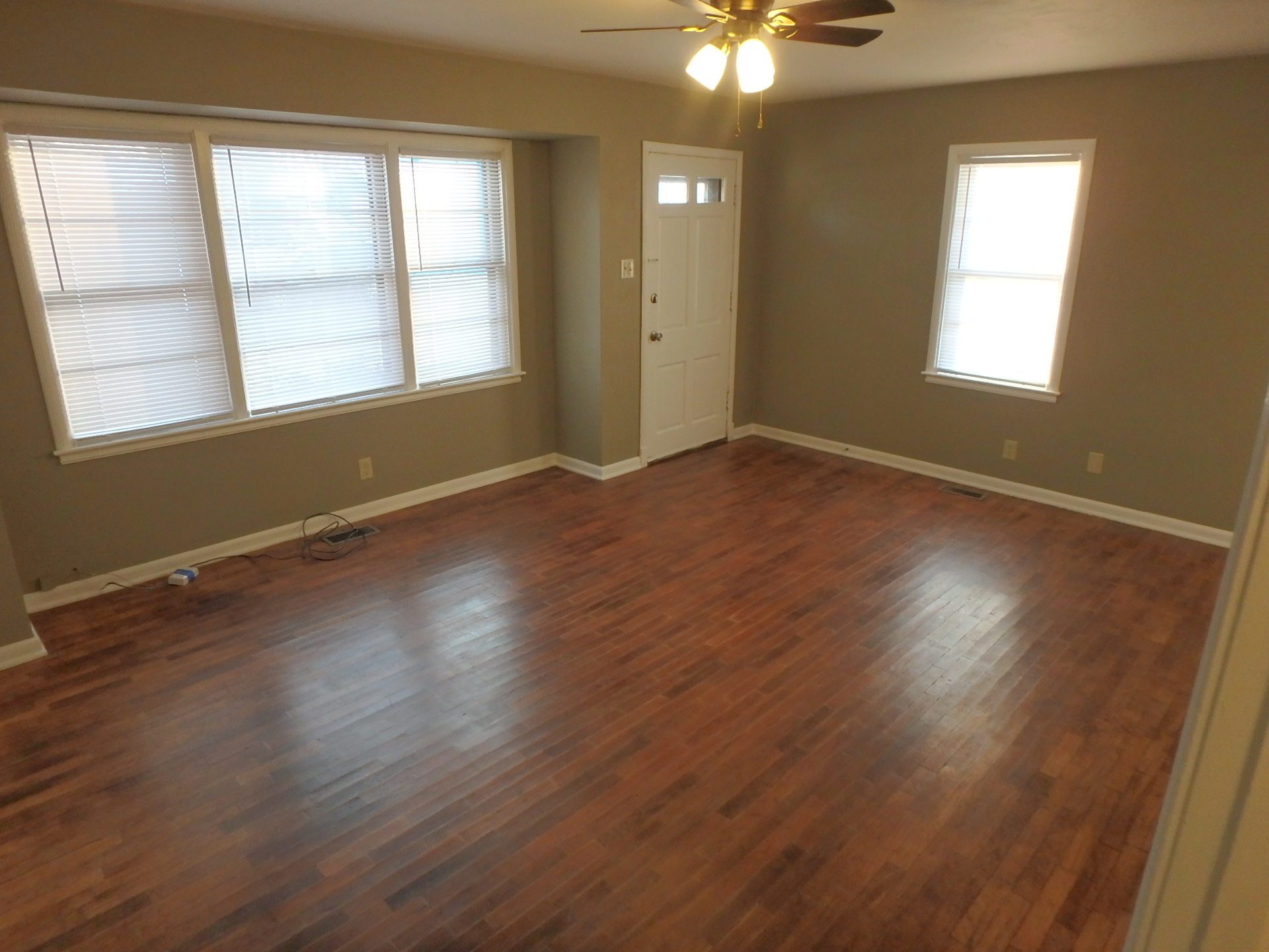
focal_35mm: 21
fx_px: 770
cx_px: 634
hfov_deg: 79.0
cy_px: 476
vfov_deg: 63.4
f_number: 3.5
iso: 200
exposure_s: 1/40
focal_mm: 3.7
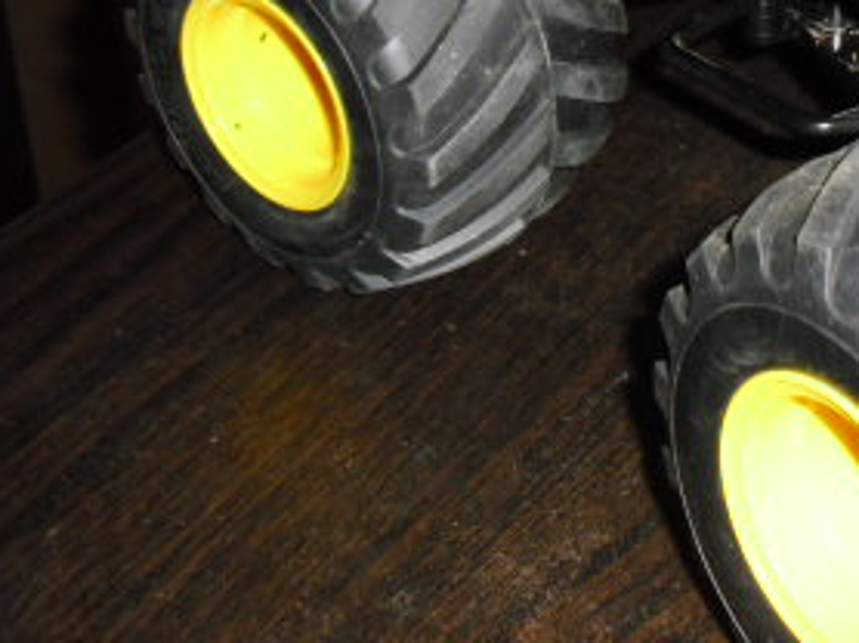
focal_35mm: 83
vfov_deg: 17.2
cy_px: -49
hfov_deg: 22.4
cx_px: 927
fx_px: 2058
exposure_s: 1/60
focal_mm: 6.3
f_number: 3.1
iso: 200
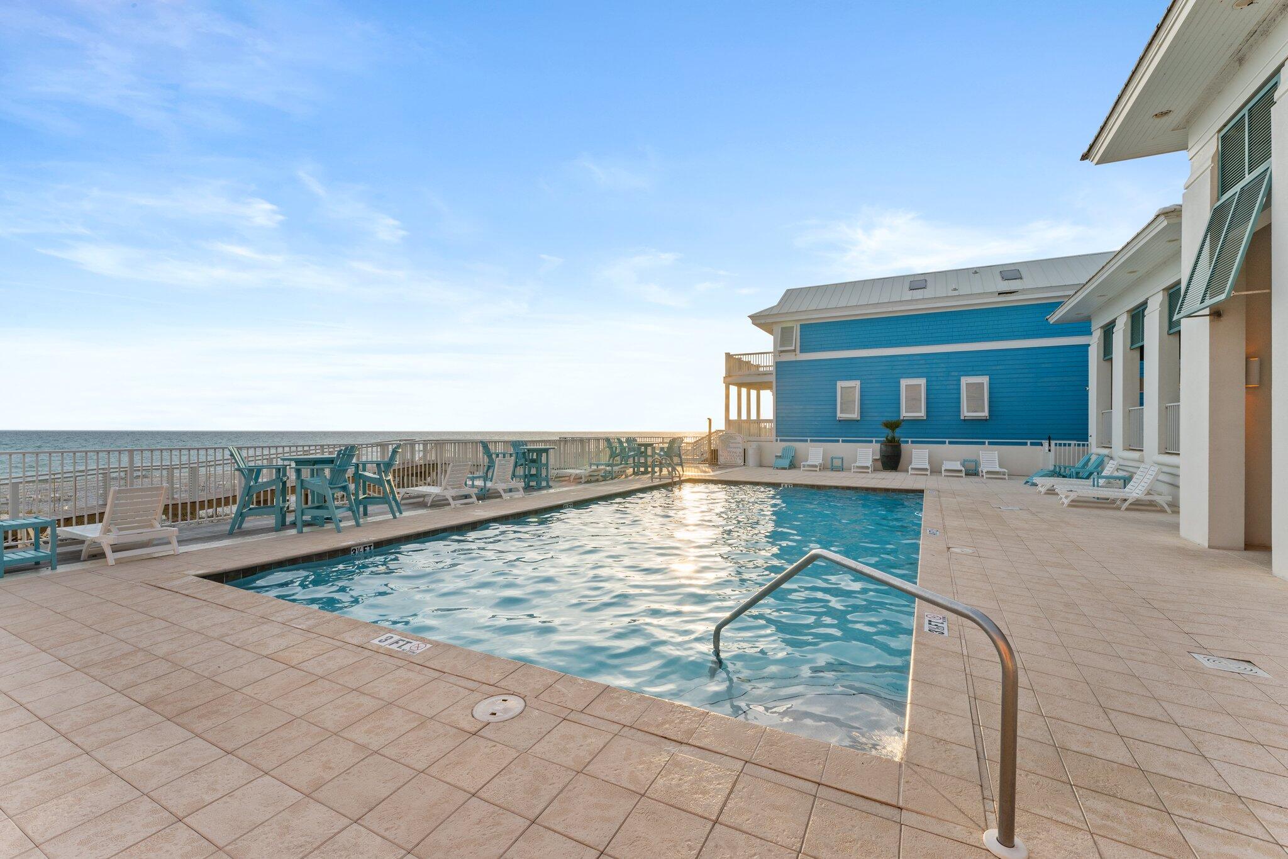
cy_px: 430
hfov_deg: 101.2
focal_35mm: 15
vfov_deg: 78.1
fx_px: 529
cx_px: 644
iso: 400
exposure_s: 1/60
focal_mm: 14.8
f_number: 13
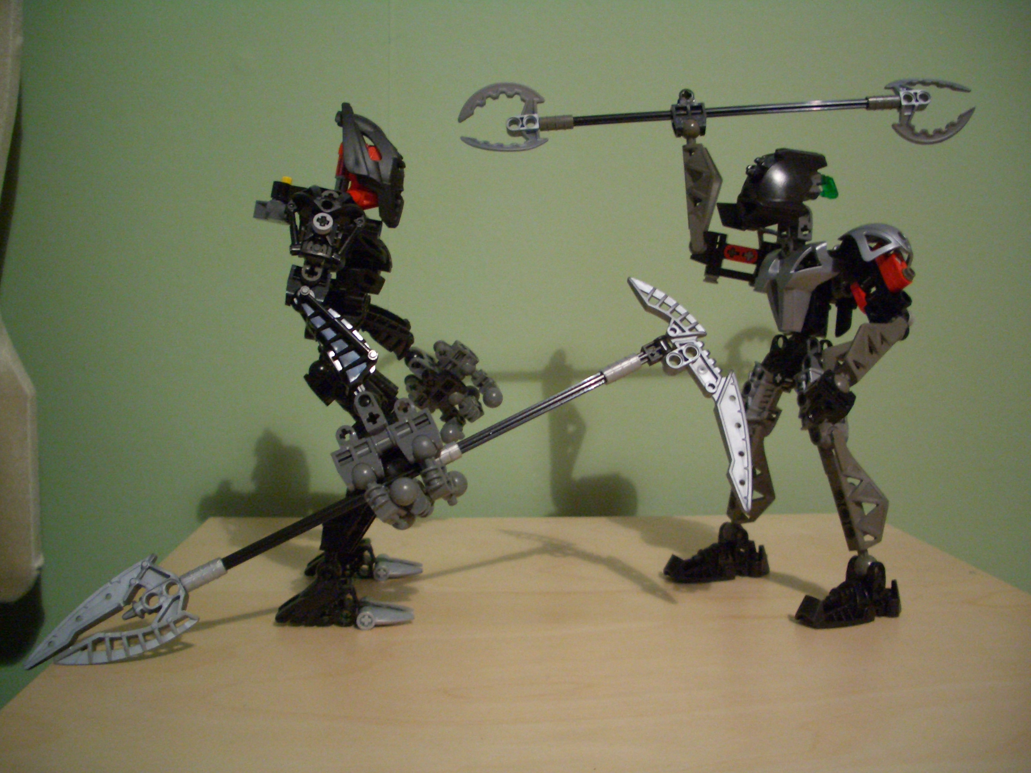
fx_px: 1042
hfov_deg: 52.6
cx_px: 516
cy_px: 386
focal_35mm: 35
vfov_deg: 40.7
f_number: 2.6
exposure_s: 1/10
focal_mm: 5.8
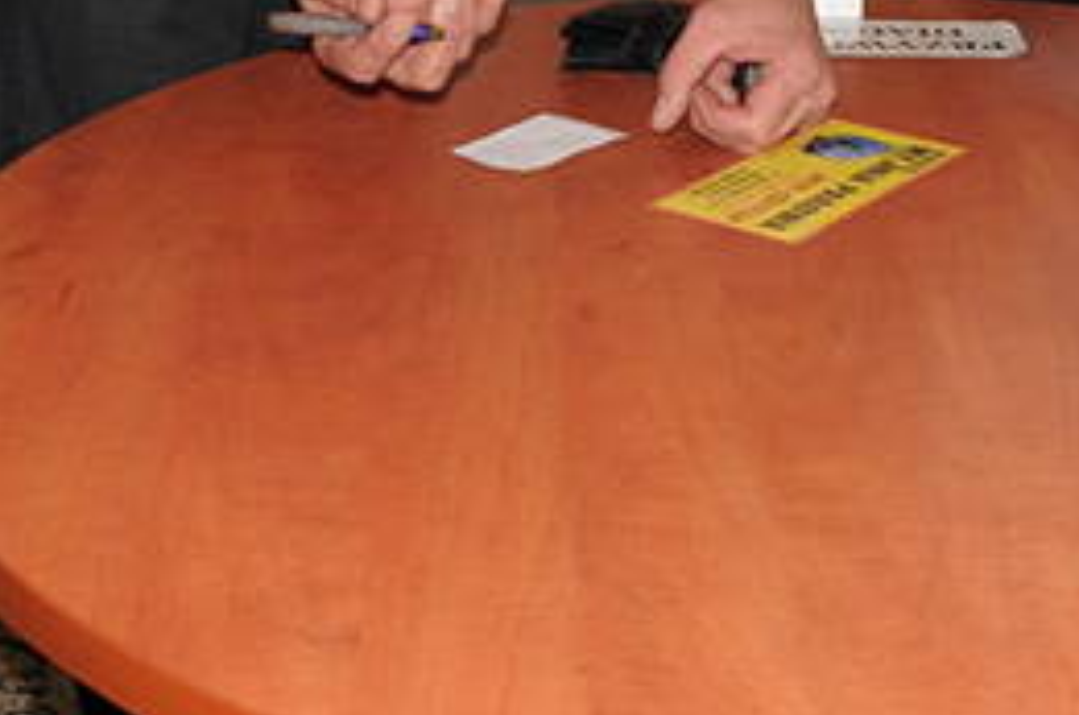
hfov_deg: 22.9
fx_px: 2633
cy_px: -229
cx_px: 823
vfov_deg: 14.8
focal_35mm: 88
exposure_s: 1/60
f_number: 8
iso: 640
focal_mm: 18
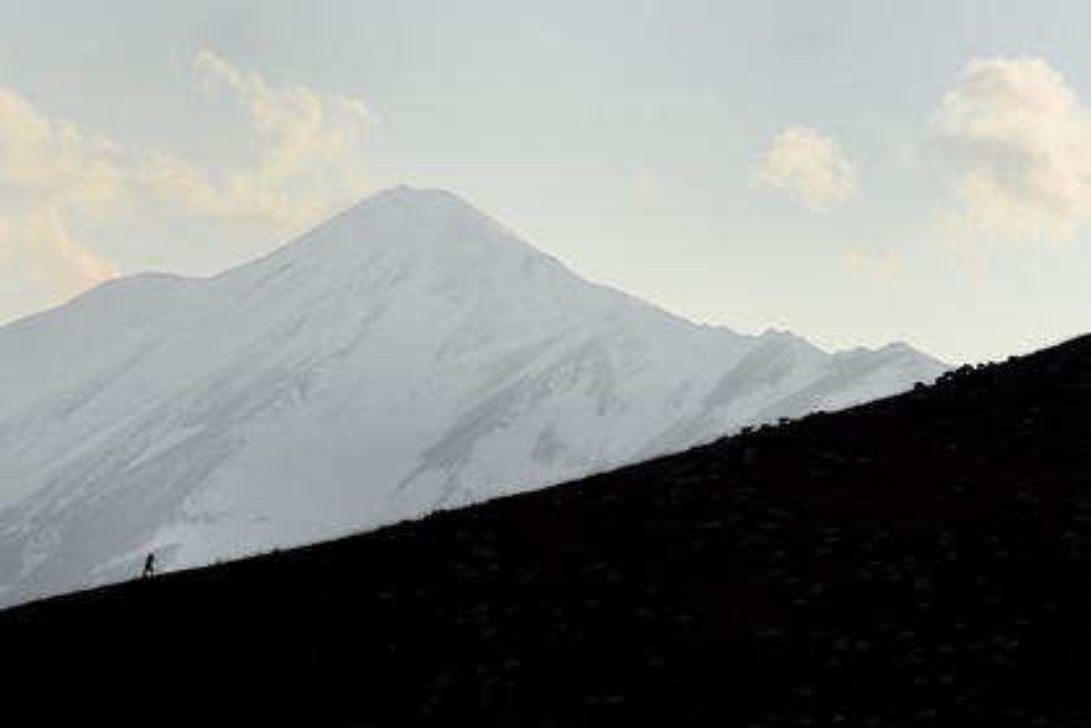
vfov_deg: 6.9
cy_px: 364
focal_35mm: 200
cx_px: 546
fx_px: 6061
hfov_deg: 10.3
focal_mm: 200
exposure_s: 1/400
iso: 200
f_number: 10
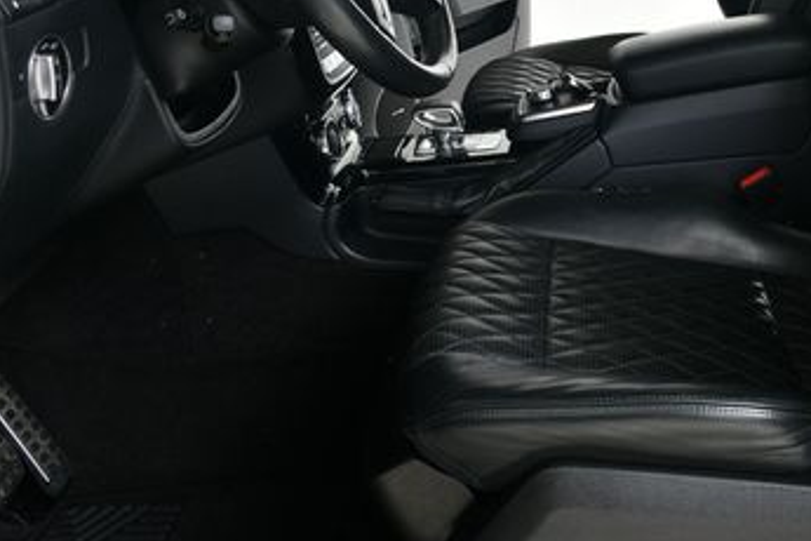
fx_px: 1126
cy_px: 139
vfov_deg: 26.7
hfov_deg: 37.9
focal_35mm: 50
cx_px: 670
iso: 100
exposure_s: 1/160
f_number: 6.3
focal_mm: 18
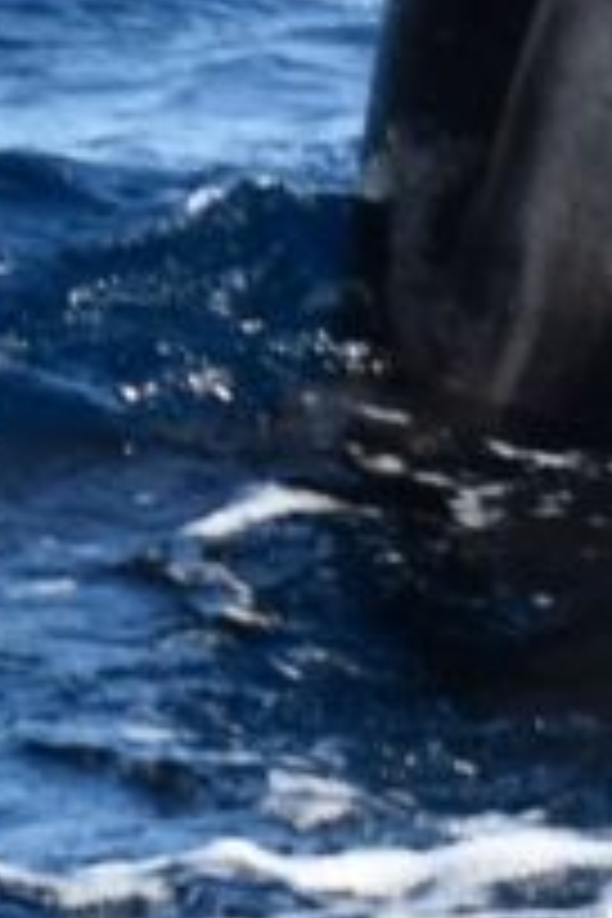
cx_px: 940
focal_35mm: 1706
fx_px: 43500
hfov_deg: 0.8
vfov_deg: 1.2
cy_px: 70
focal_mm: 290
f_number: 5.6
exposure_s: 1/1250
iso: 400
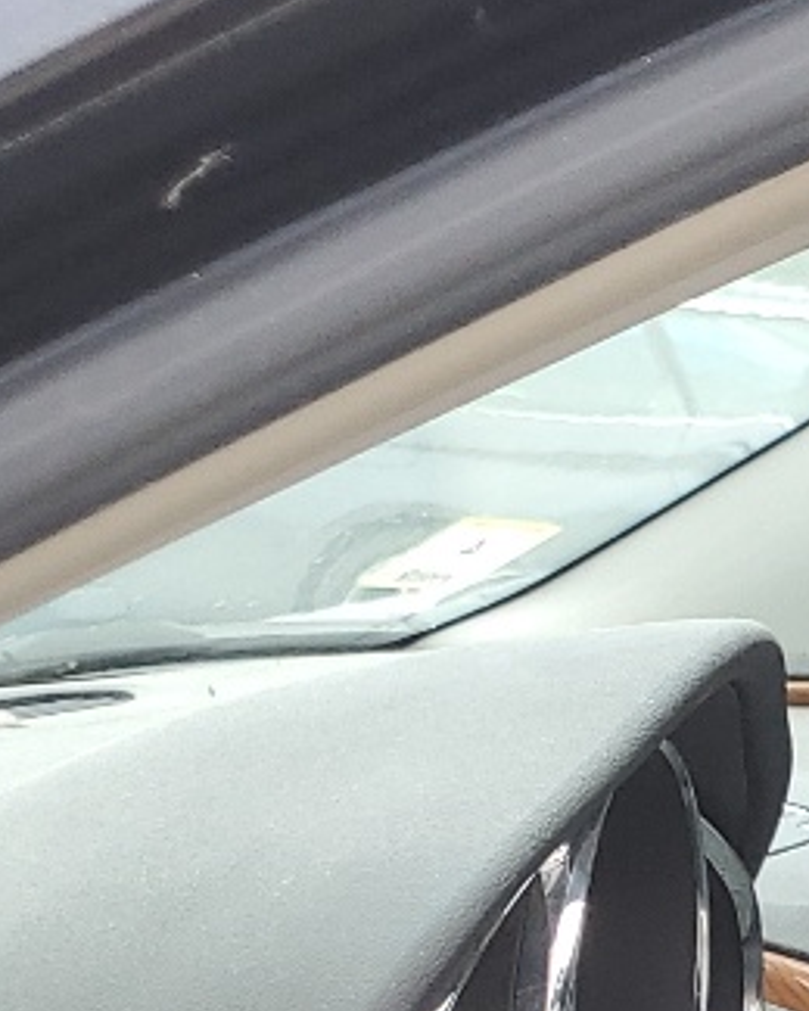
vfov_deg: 13.7
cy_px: 1823
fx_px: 3741
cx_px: 1854
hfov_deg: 10.8
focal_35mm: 125
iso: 50
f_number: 1.5
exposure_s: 1/204
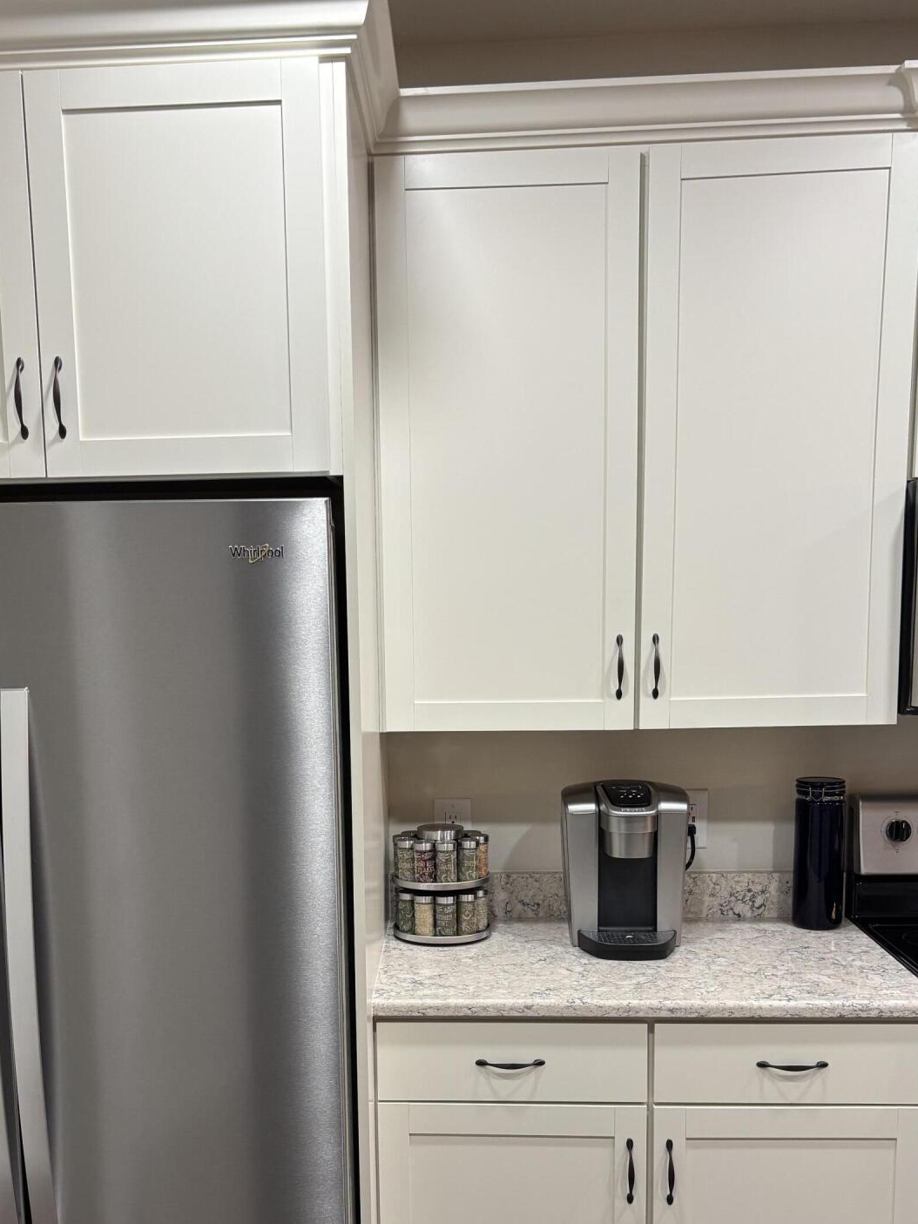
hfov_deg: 38.6
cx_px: 385
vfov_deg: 49.4
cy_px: 795
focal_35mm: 37
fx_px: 1308
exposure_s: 1/120
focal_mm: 5.96
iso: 125
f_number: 1.6
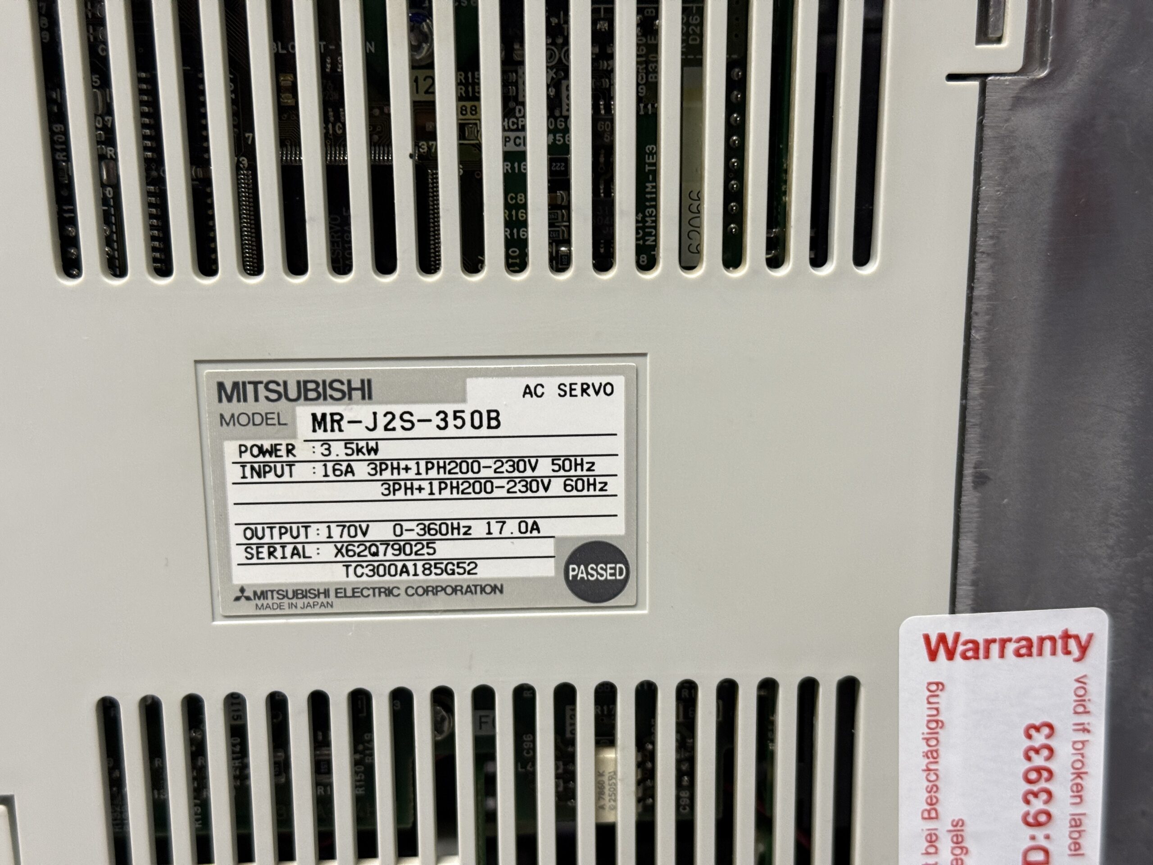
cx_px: 576
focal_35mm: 48
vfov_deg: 30.3
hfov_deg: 39.7
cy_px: 432
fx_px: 1599
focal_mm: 6.76
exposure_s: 1/50
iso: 200
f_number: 1.78
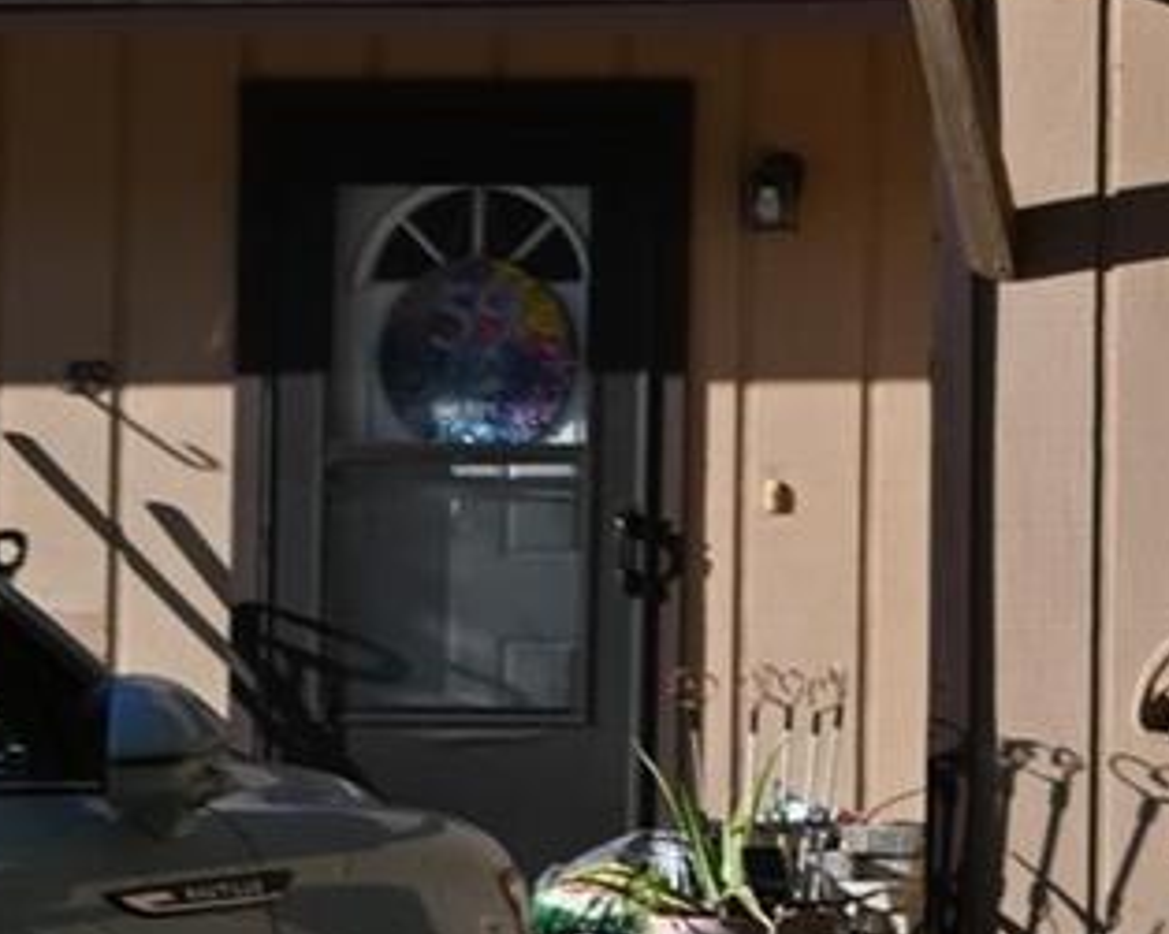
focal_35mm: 172
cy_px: 259
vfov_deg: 9.0
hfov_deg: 9.7
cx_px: 2922
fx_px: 5949
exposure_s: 1/200
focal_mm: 24
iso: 100
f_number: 7.1
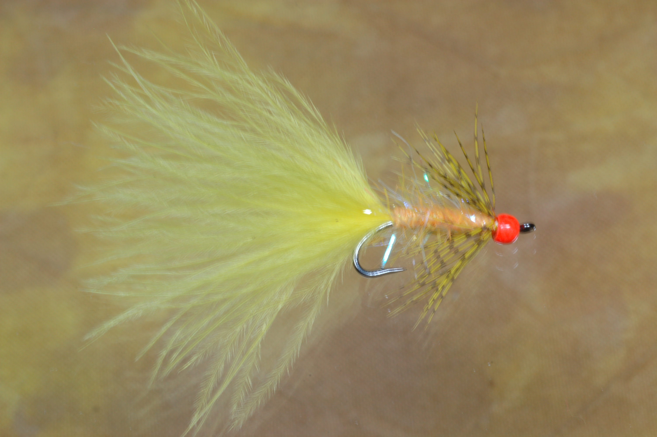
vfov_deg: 13.0
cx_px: 328
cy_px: 218
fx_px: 1915
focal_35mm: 105
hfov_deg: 19.5
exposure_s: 1/2.5
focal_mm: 70
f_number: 22
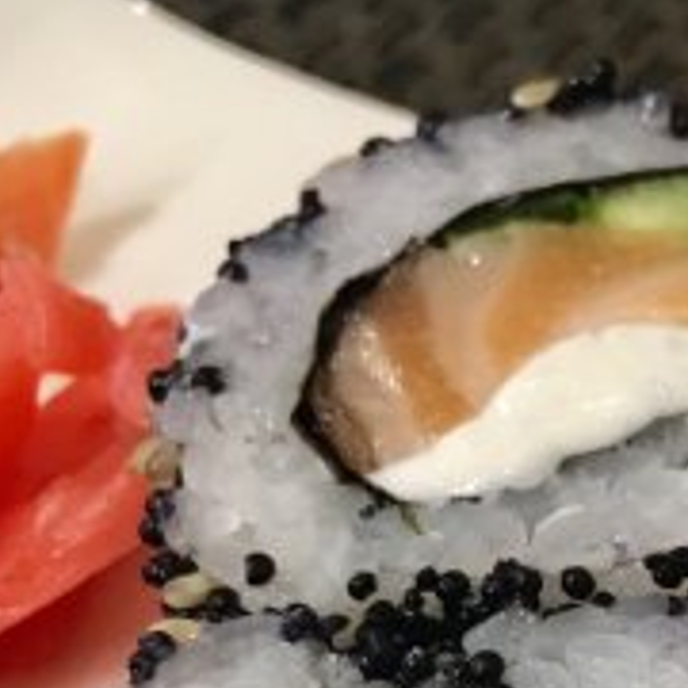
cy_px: 678
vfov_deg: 19.4
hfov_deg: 19.1
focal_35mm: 87
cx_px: 757
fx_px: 1956
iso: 200
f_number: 2.2
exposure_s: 1/33
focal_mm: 4.15
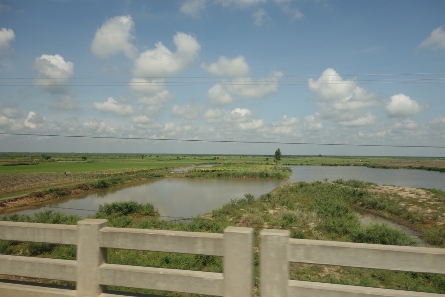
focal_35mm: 28
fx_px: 346
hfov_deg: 65.5
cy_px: 148
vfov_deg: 46.4
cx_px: 222
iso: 125
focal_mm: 10.4
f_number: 5.6
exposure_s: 1/400
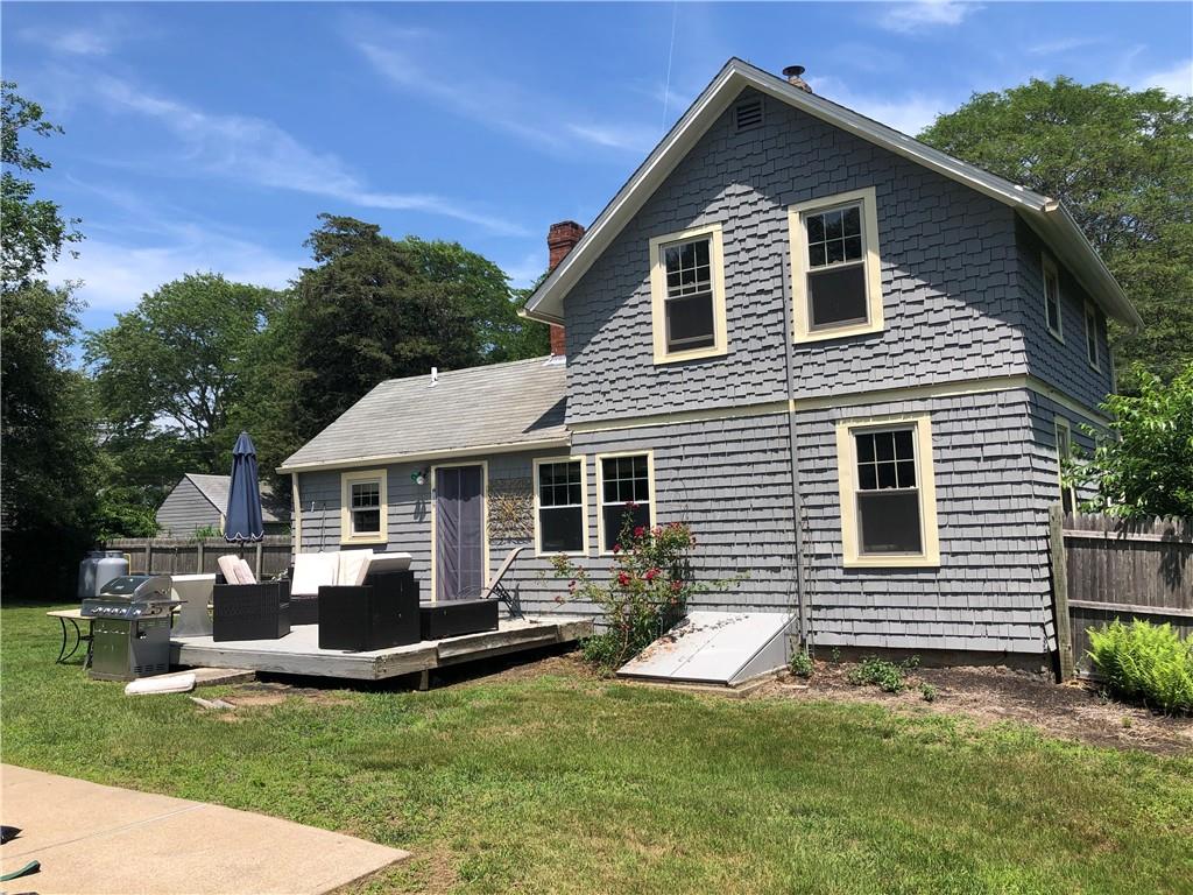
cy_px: 448
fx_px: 965
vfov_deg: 49.7
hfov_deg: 63.4
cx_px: 596
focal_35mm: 28
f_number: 1.8
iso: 20
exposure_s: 1/1499
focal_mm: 3.99
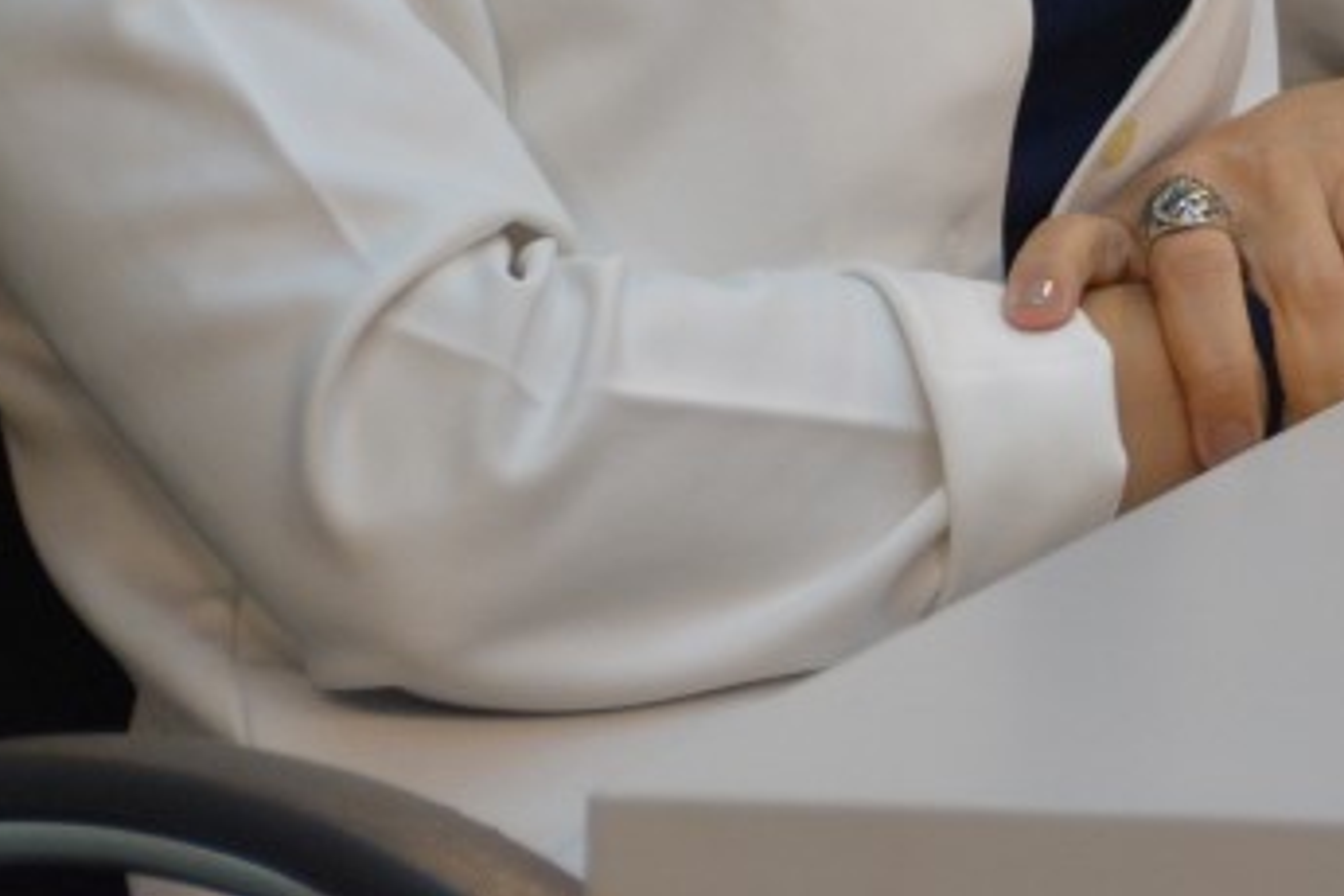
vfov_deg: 1.8
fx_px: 27998
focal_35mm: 750
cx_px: 1615
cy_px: -596
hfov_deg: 2.7
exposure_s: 1/160
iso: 800
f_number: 5.6
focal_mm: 150
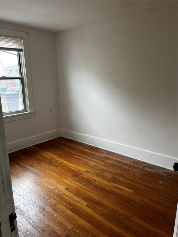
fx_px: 178
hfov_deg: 53.1
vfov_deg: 67.3
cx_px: 89
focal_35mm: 26
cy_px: 118
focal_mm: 5.1
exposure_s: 1/121
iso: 100
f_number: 1.6
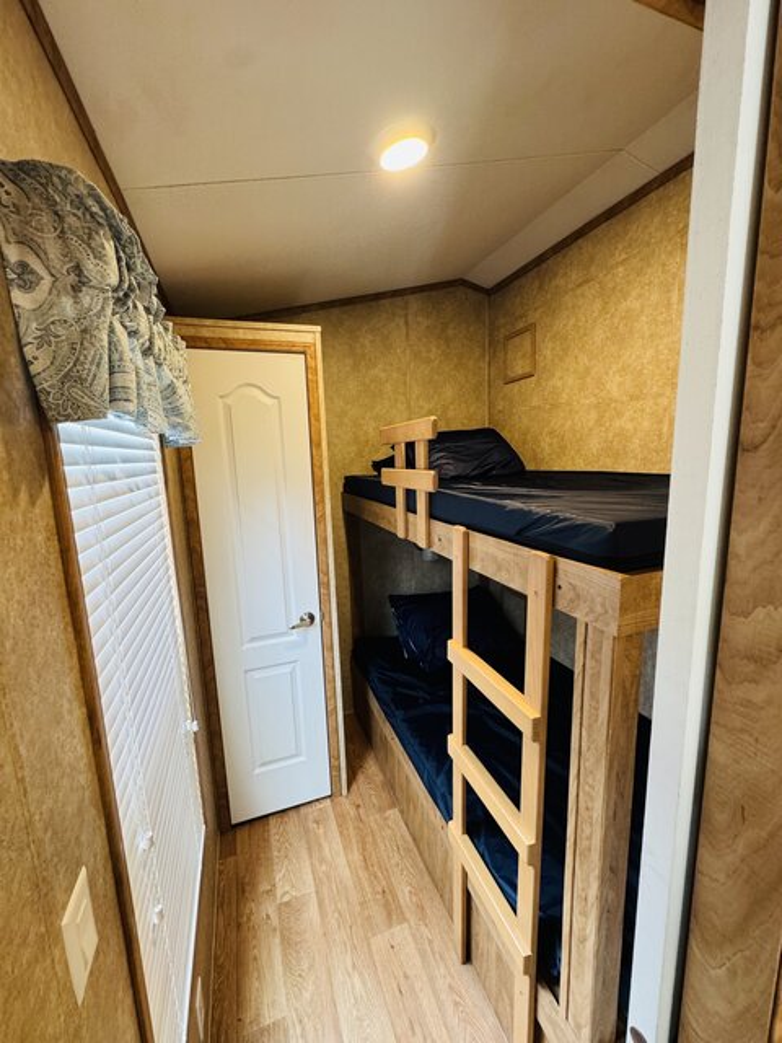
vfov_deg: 102.1
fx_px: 422
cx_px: 391
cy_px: 522
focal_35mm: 14
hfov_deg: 85.7
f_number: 2.2
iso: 250
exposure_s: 1/60
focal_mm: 2.22
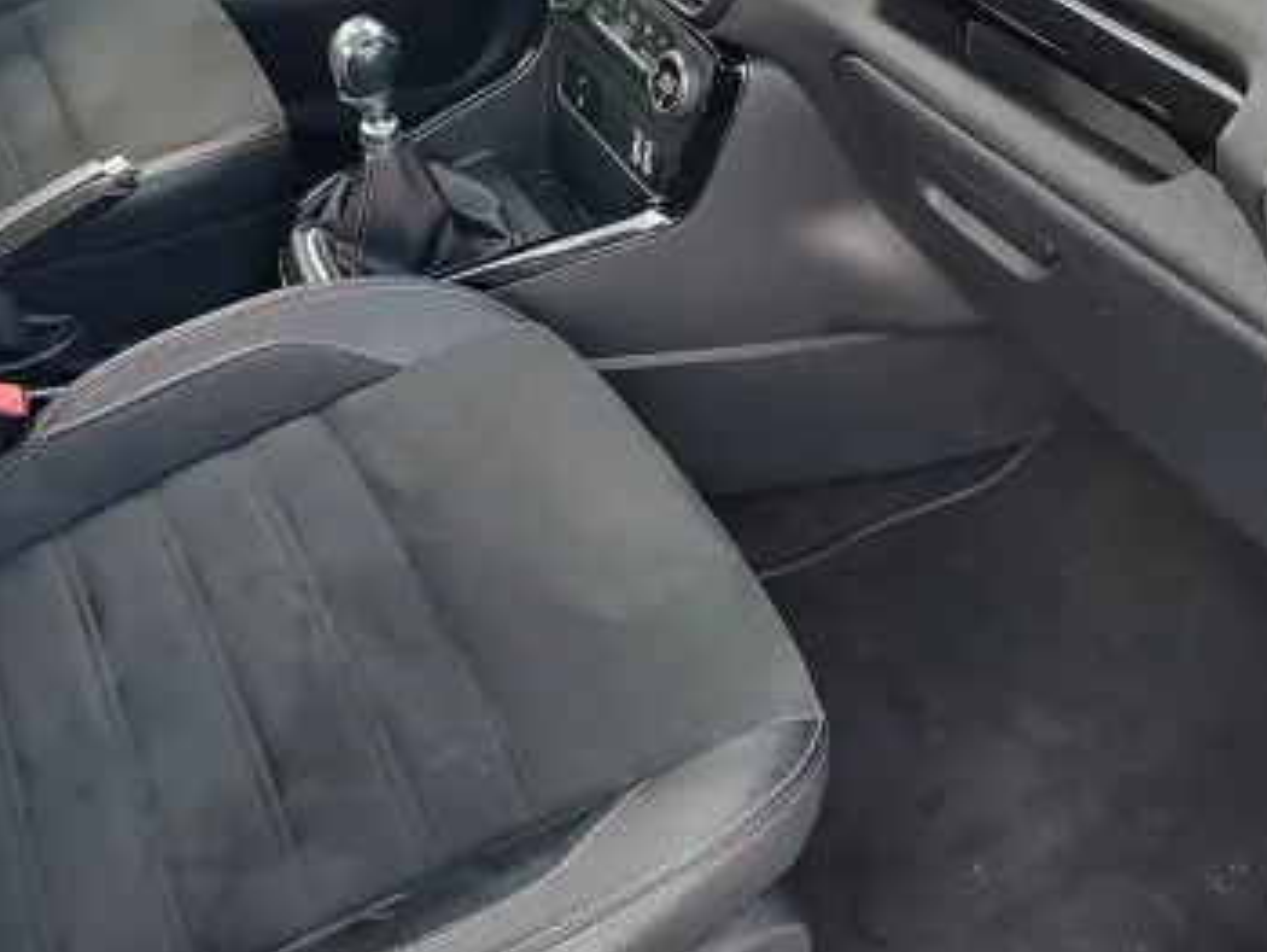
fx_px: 1538
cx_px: 452
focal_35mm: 42
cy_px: 199
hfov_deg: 44.3
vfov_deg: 33.5
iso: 100
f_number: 1.8
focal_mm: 5.56
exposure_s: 1/119
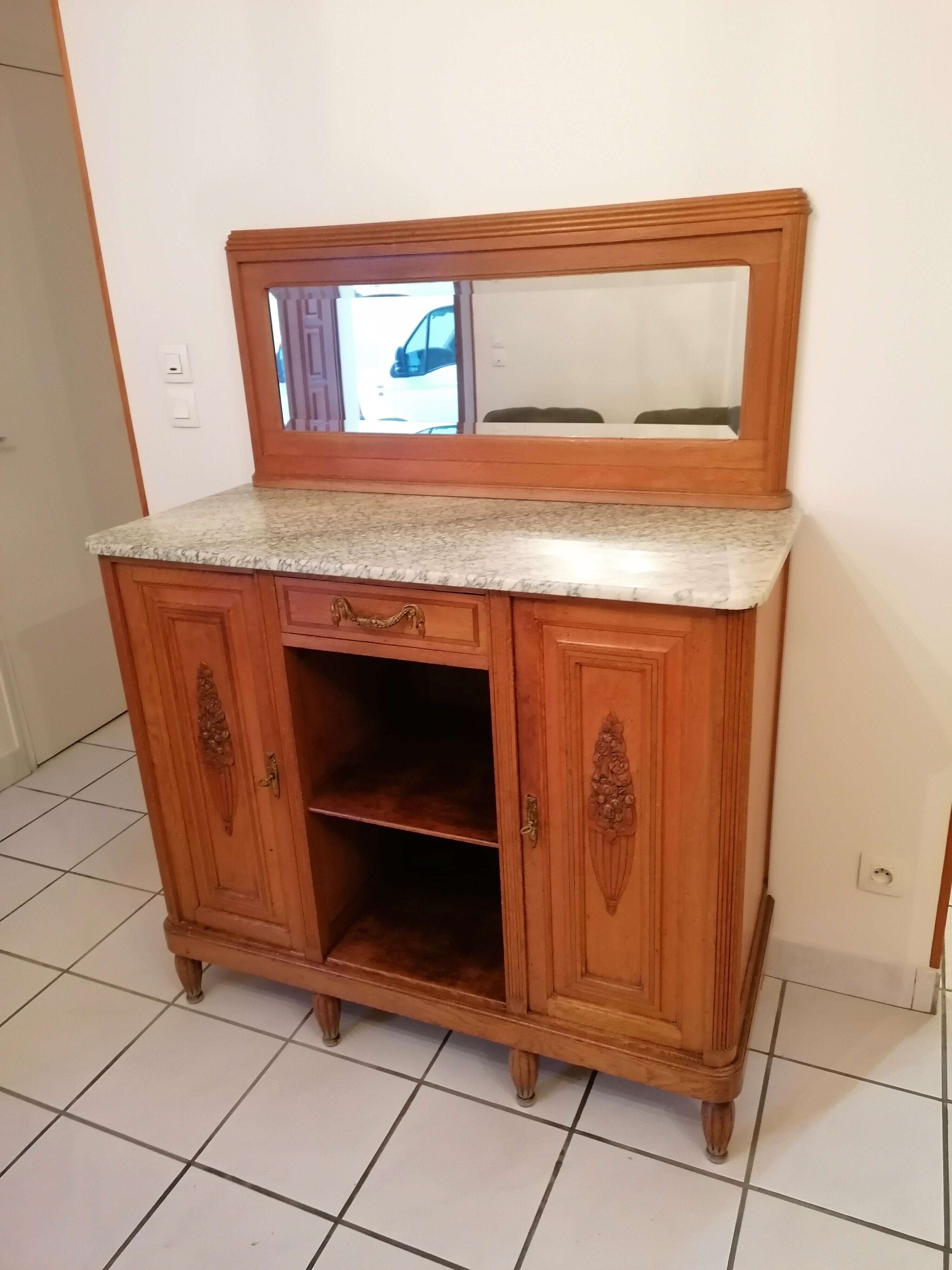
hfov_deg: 51.4
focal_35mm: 27
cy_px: 635
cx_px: 476
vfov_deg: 65.3
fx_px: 990
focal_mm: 4.75
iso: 500
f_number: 1.8
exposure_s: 1/25
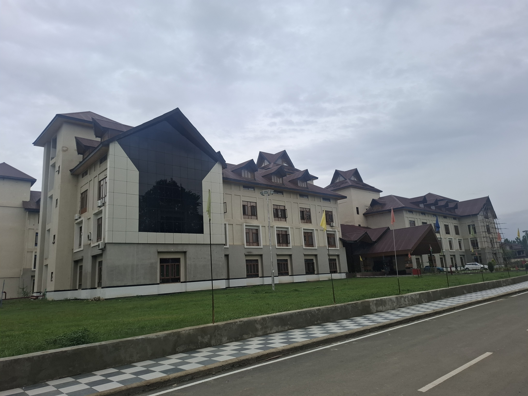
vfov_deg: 58.9
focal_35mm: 23
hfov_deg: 73.9
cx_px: 264
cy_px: 198
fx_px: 351
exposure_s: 1/1748
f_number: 1.8
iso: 50
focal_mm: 5.54
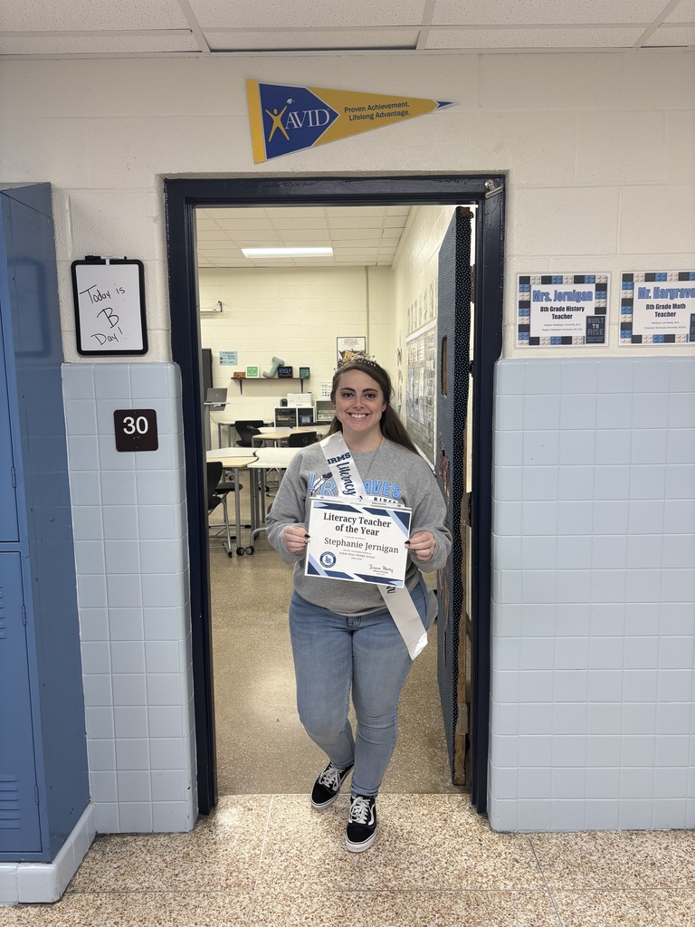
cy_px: 464
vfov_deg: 67.3
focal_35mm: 26
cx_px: 348
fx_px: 696
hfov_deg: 53.1
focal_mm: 5.96
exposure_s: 1/120
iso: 125
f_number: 1.6
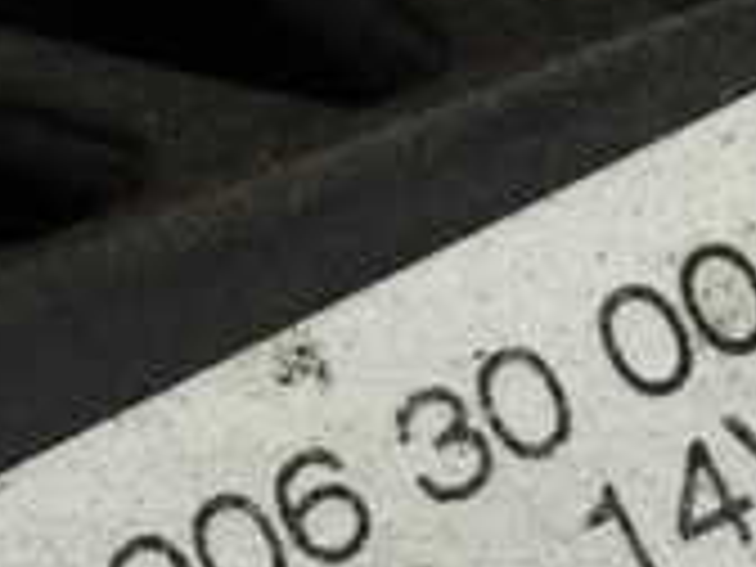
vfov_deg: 8.2
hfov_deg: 11.0
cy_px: 652
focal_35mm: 179
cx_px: 378
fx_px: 3909
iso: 2000
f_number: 3.2
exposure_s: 1/125
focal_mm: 9.01
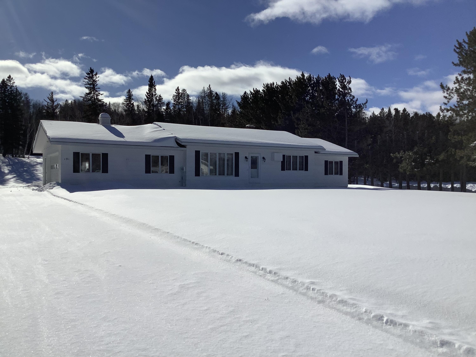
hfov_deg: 58.4
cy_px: 178
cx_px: 238
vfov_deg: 45.4
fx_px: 426
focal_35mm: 31
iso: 25
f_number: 2.4
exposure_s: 1/6803
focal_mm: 3.3
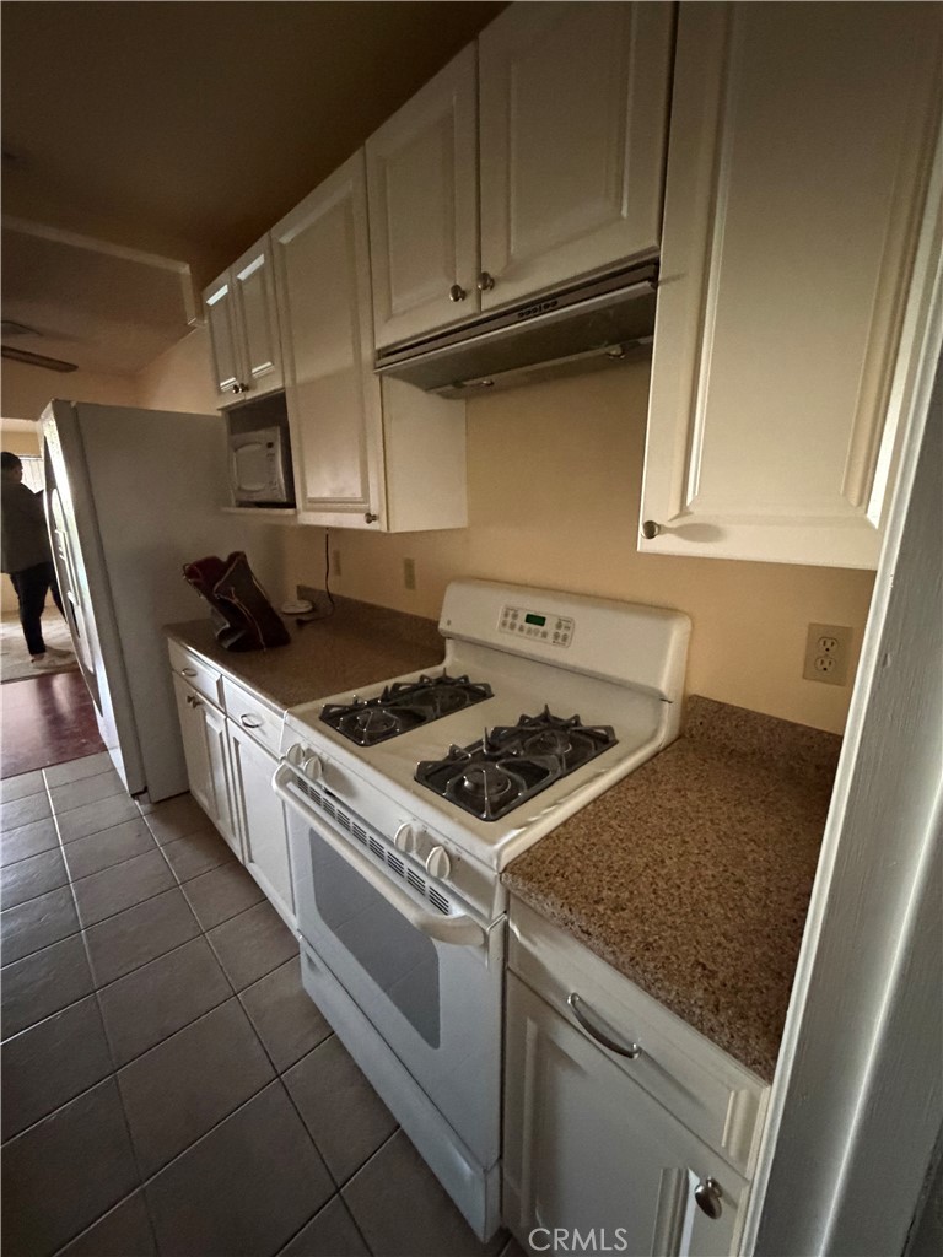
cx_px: 472
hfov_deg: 85.7
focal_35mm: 14
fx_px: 509
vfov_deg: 102.1
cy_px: 628
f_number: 2.2
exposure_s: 1/32
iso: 1600
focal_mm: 2.22
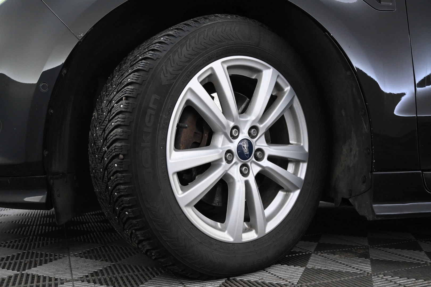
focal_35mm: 31
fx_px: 368
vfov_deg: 42.6
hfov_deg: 60.7
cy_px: 144
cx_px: 216
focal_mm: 20.5
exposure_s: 1/30
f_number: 3.8
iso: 2200
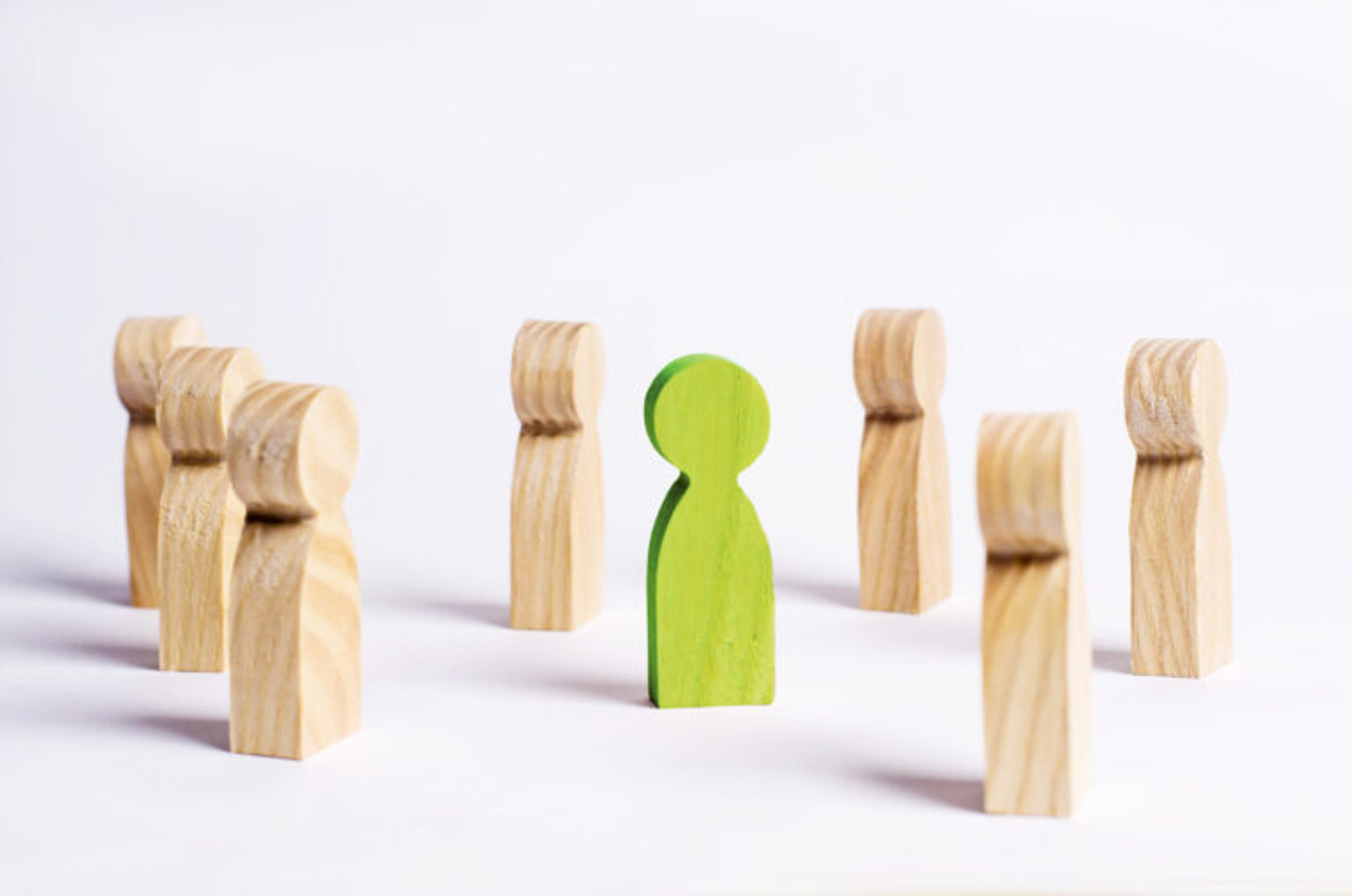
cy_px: 448
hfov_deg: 27.0
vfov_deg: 18.1
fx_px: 2811
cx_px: 676
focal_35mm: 75
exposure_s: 1/125
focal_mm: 50
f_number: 6.3
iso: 100
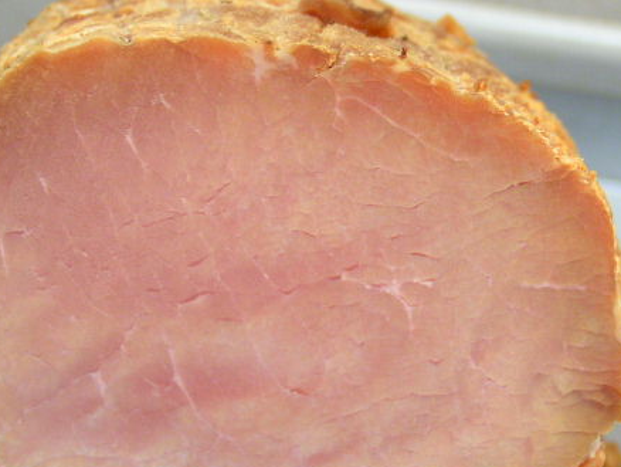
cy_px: 318
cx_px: 233
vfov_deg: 16.0
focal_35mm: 92
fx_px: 1651
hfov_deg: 21.3
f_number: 3.2
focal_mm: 9.7
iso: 200
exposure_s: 1/10
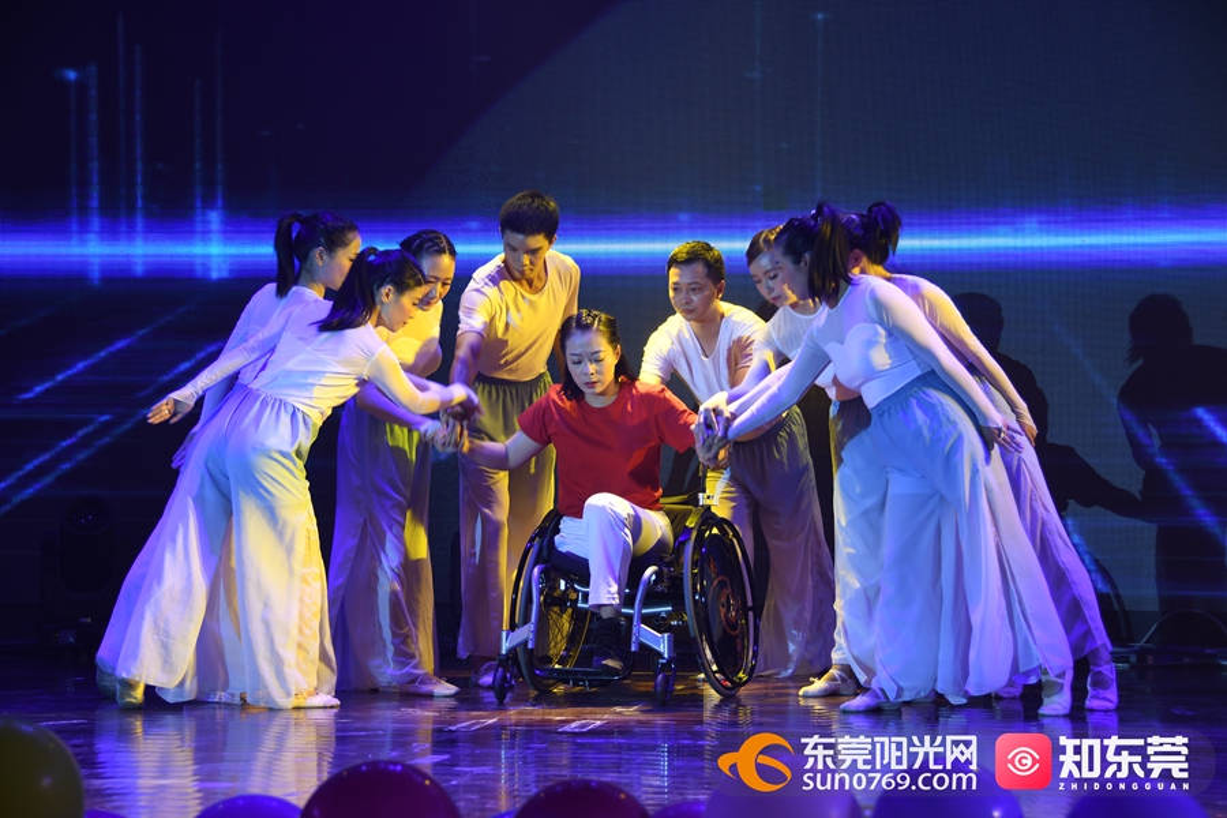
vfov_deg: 15.2
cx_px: 614
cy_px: 409
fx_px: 3067
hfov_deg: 22.6
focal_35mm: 90
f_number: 4.8
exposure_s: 1/60
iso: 400
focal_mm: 60
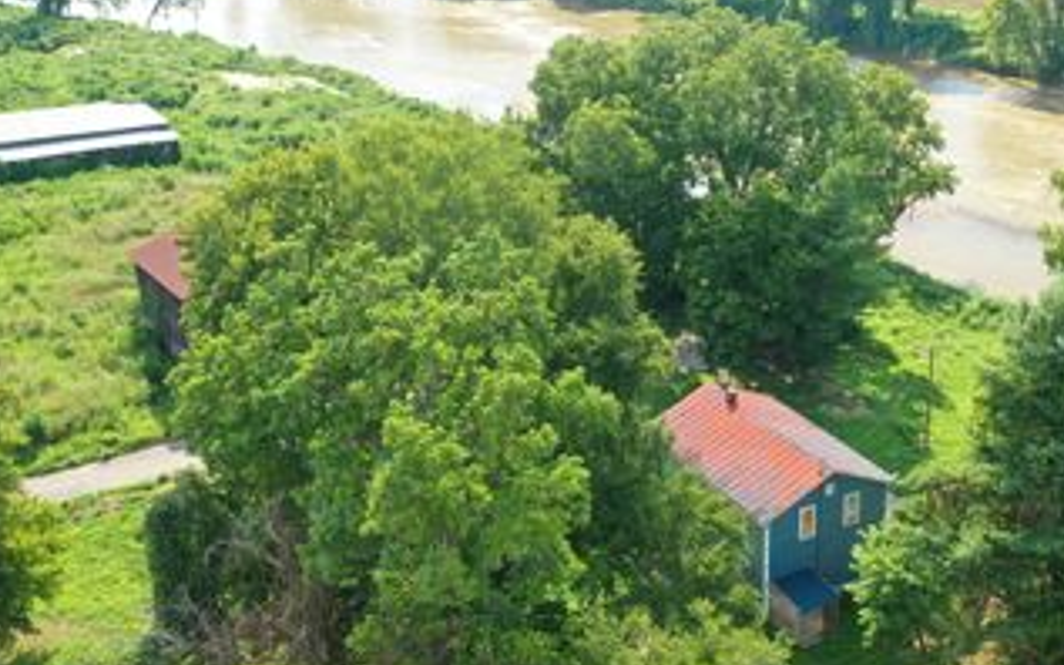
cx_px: 748
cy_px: 351
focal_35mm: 45
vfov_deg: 28.6
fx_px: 1305
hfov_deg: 43.4
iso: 100
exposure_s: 1/40
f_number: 3.2
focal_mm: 10.26
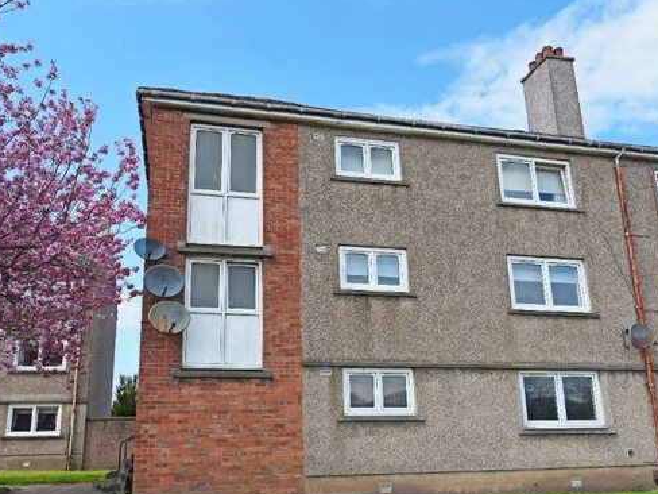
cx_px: 306
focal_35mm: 29
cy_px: 310
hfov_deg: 61.6
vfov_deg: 47.8
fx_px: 551
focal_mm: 21
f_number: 3.5
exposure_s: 1/1000
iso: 100
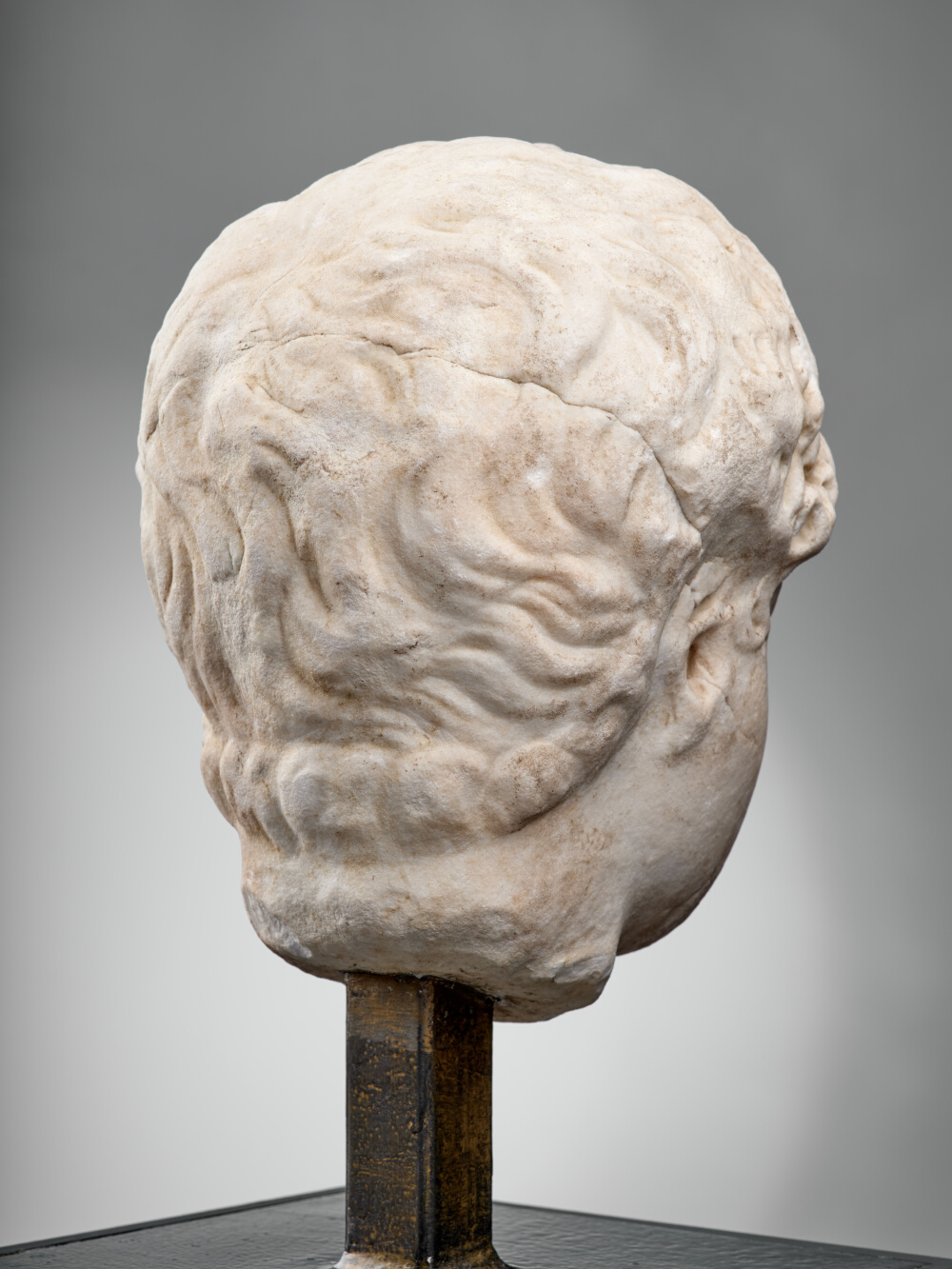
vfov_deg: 30.7
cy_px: 634
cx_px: 476
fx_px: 2310
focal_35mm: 63
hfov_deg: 23.3
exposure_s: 1/125
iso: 100
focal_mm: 80
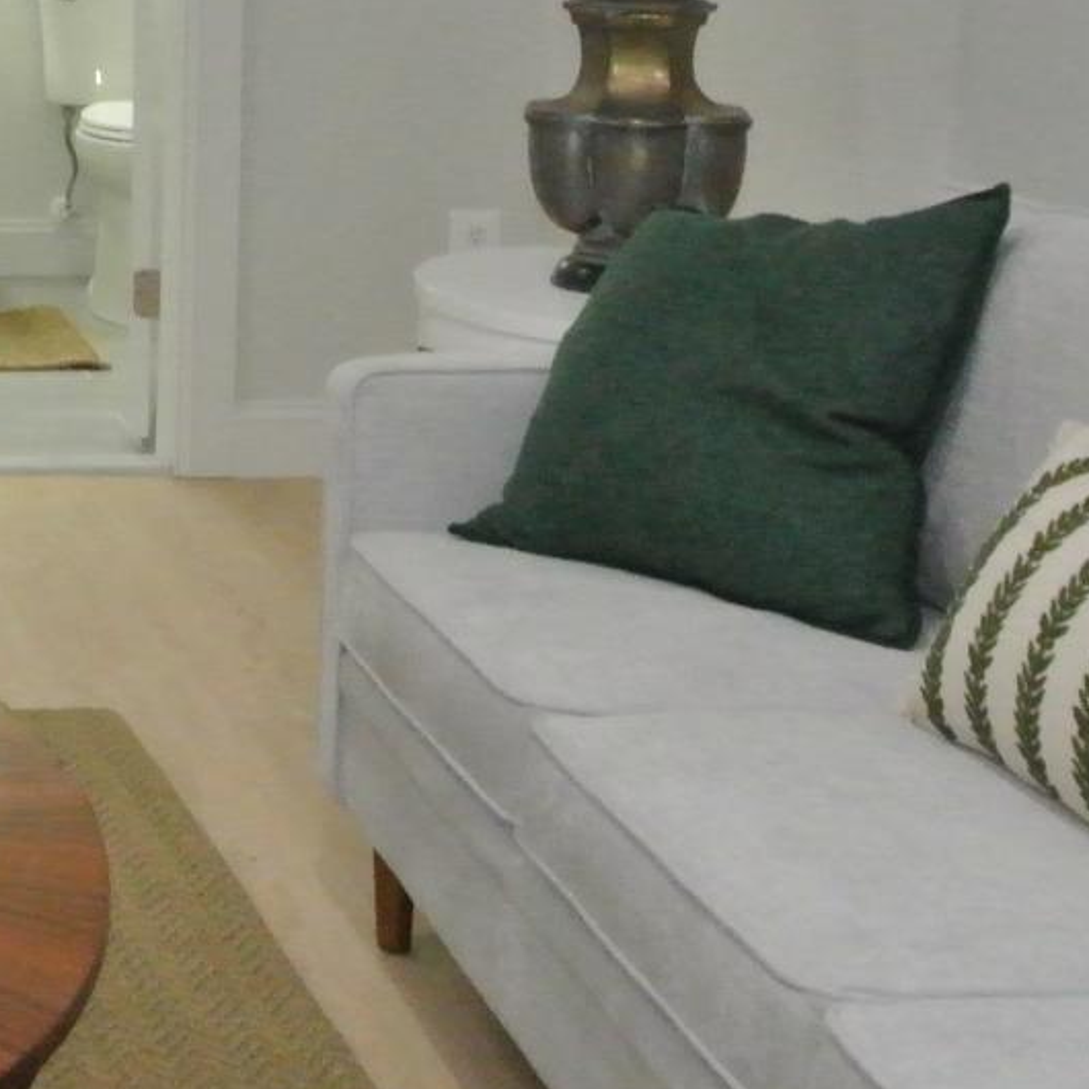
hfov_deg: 18.7
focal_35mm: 84
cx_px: -434
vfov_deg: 20.0
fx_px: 2990
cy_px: 8
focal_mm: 10
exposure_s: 1/30
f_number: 11
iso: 2200
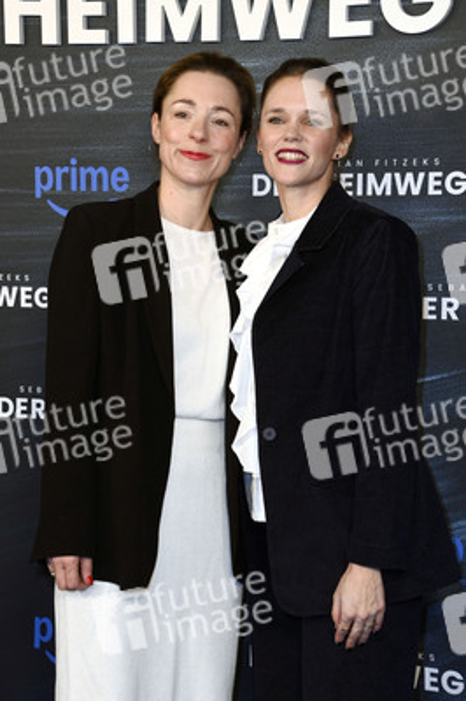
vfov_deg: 23.9
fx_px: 1653
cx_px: 233
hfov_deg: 16.0
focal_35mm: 85
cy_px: 350
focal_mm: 85
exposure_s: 1/250
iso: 1600
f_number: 6.3
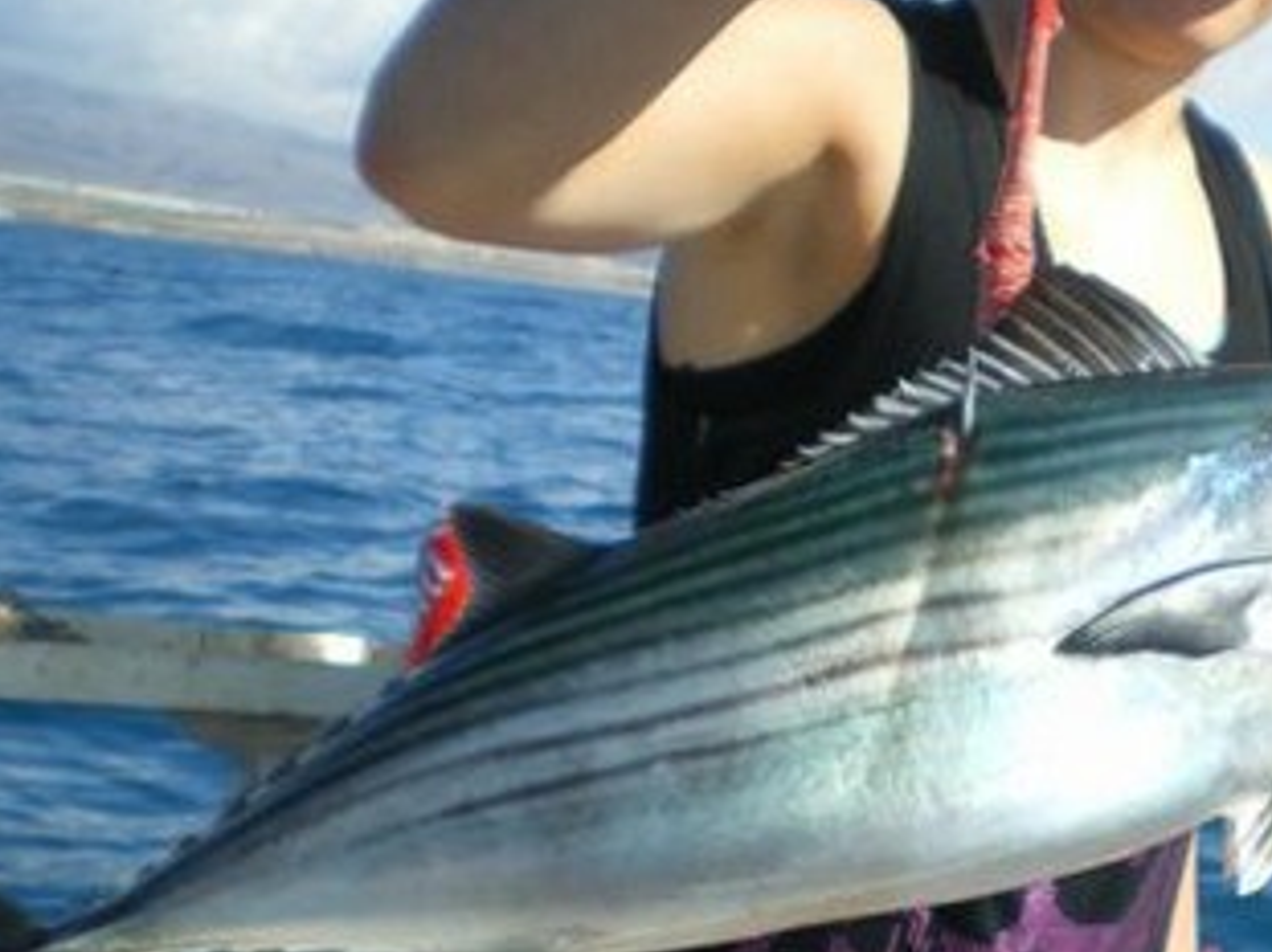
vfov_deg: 20.1
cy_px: 552
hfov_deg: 26.0
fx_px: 2681
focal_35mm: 73
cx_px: 1076
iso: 50
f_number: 3.1
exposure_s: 1/640
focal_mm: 6.3
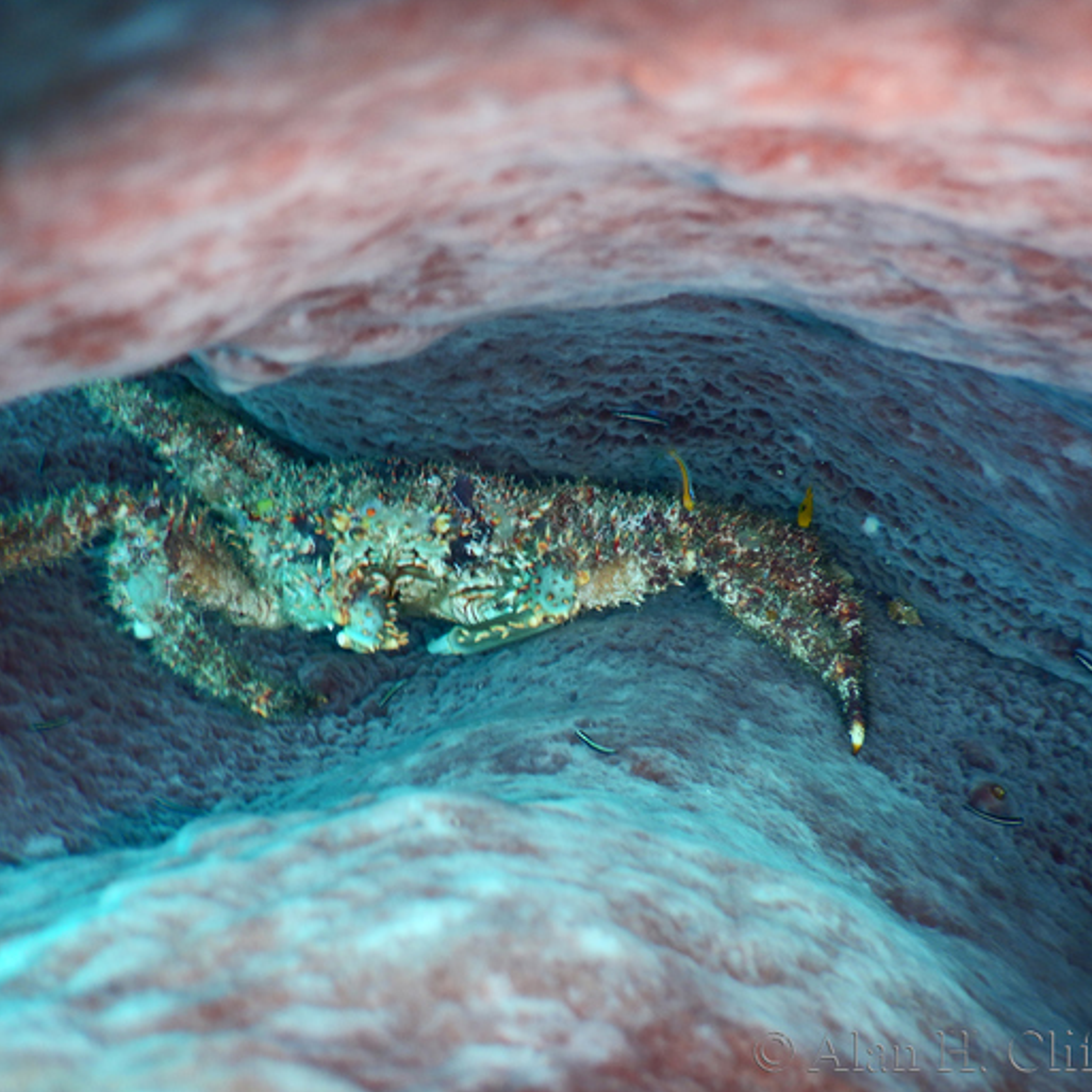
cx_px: 507
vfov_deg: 47.2
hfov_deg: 47.2
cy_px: 544
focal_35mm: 35
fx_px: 1249
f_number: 2.8
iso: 125
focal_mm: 5.1
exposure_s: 1/40
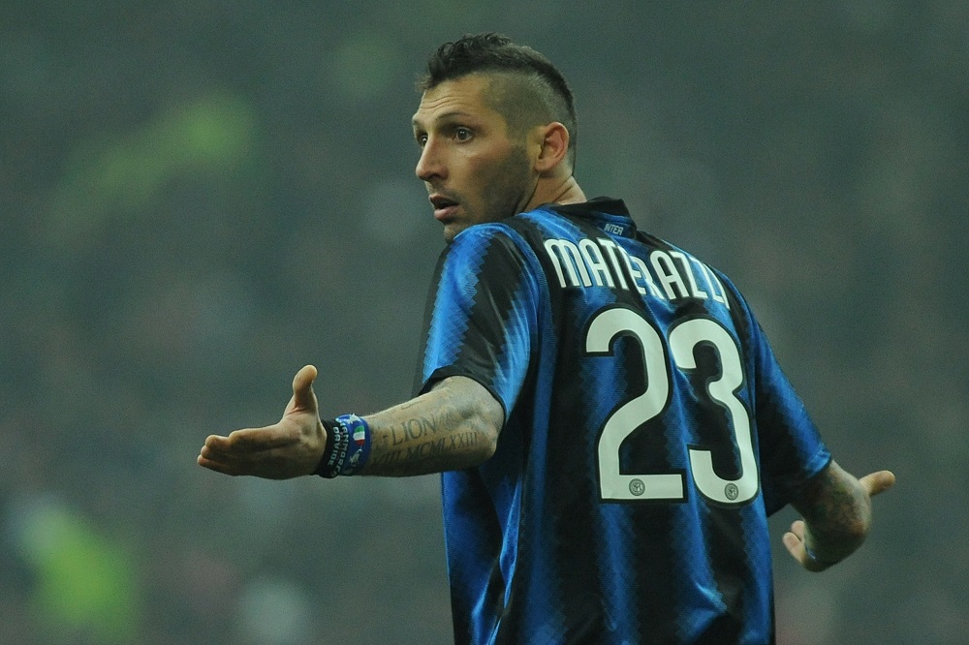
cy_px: 322
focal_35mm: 420
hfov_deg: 4.9
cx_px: 484
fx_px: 11301
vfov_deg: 3.3
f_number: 4
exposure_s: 1/1000
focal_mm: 420
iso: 2000
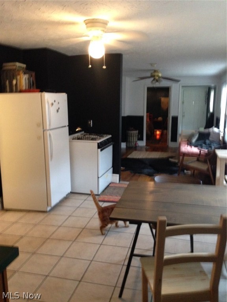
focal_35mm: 33
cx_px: 114
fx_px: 289
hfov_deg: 42.9
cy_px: 151
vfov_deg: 55.4
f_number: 2.4
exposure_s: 1/17
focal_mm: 4.12
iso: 320
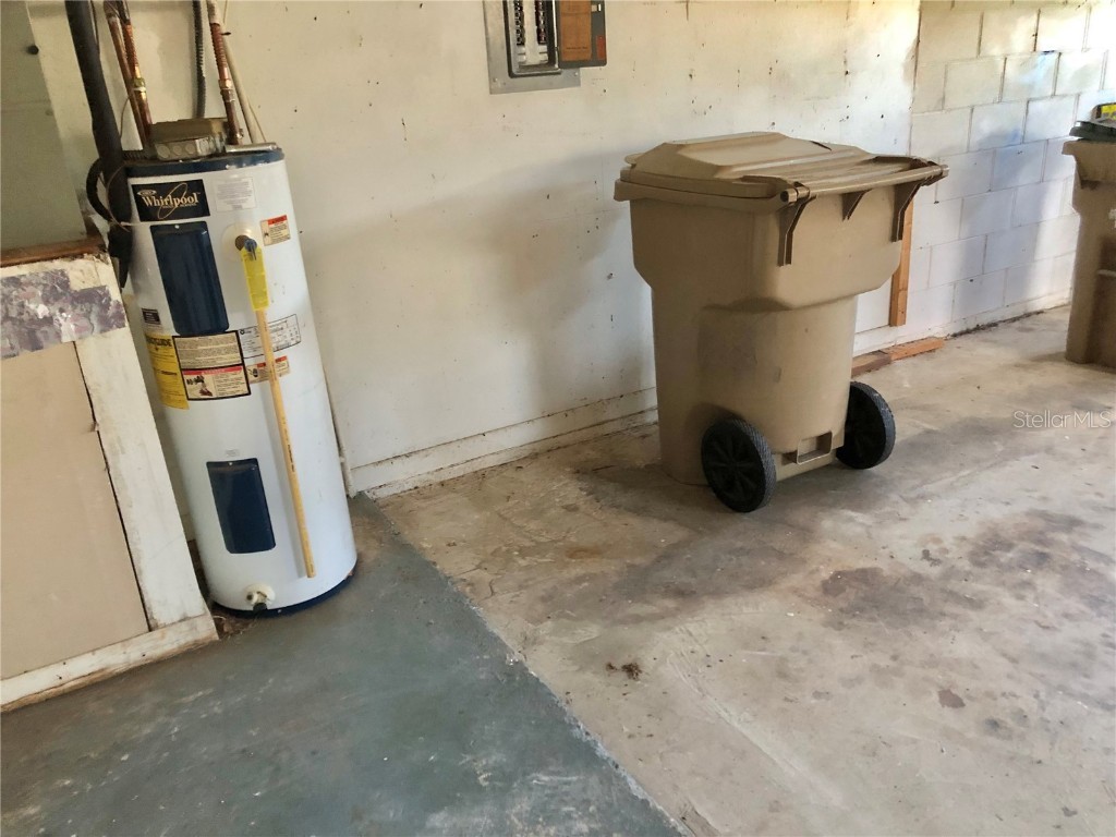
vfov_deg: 49.7
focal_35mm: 28
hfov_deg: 63.4
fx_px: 903
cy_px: 418
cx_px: 558
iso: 100
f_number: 1.8
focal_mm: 3.99
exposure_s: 1/5
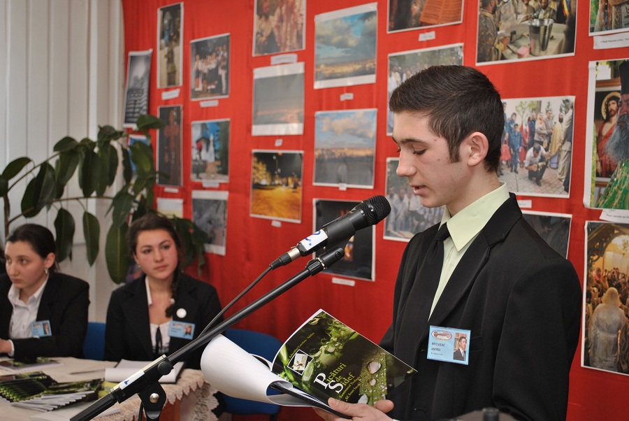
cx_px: 314
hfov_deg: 35.0
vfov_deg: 23.8
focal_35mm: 57
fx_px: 997
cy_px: 210
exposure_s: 1/30
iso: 200
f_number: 5
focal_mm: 38
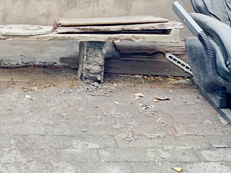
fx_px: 434
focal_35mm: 65
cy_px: -91
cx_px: -2
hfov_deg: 28.0
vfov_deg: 19.5
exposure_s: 1/99
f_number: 2.2
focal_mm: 2.22
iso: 80
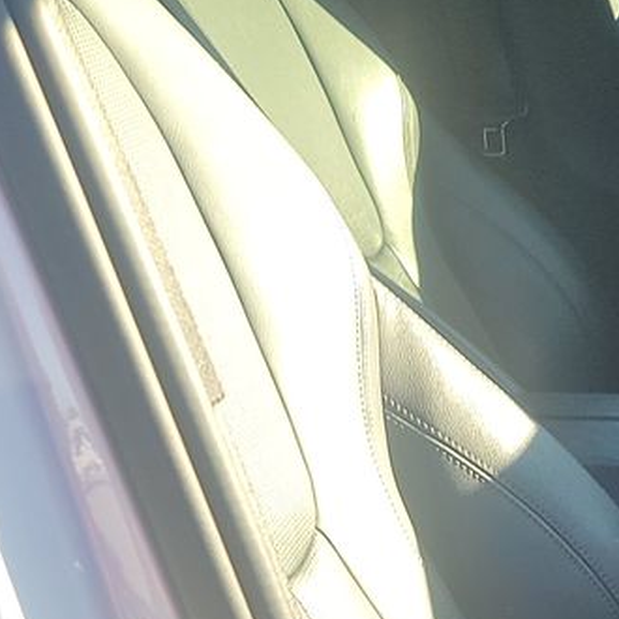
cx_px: 1009
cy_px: 632
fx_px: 2084
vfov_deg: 16.5
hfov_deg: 15.2
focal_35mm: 103
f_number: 1.8
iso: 79
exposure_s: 1/119
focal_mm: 6.7
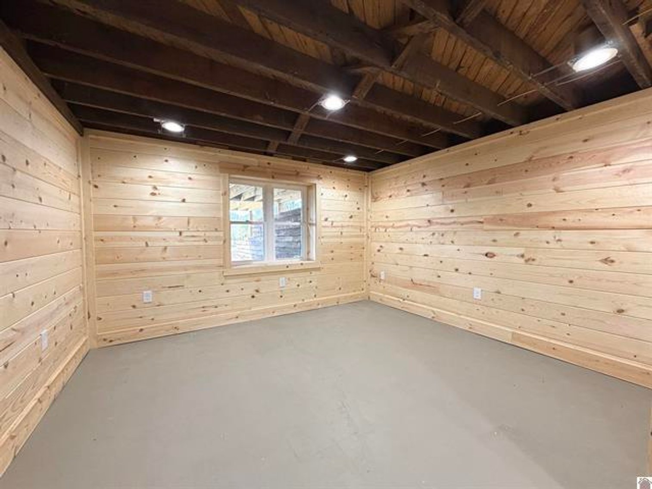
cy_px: 244
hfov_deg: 102.1
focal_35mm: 14
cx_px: 326
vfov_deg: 85.7
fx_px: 264
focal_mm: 2.22
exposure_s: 1/60
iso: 200
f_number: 2.2
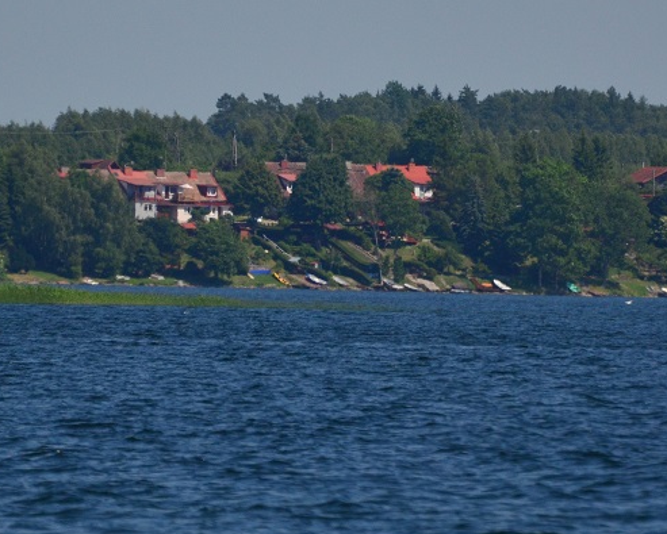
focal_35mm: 854
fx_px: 16869
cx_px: 354
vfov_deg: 1.8
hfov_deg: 2.3
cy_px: 199
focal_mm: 300
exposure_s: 1/8000
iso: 640
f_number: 5.6
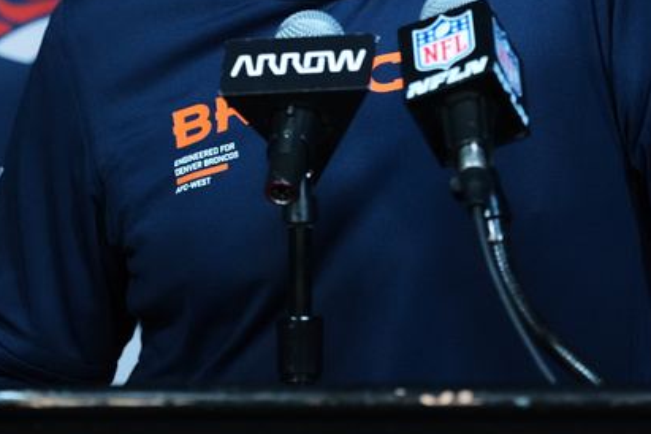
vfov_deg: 3.6
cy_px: -25
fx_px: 6889
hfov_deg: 5.4
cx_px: 347
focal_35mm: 381
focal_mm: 153
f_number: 2.8
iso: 4000
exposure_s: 1/320
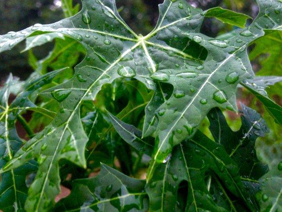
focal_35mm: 33
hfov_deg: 55.4
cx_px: 141
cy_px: 106
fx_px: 269
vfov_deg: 42.9
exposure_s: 1/20
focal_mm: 4.12
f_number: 2.4
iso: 200
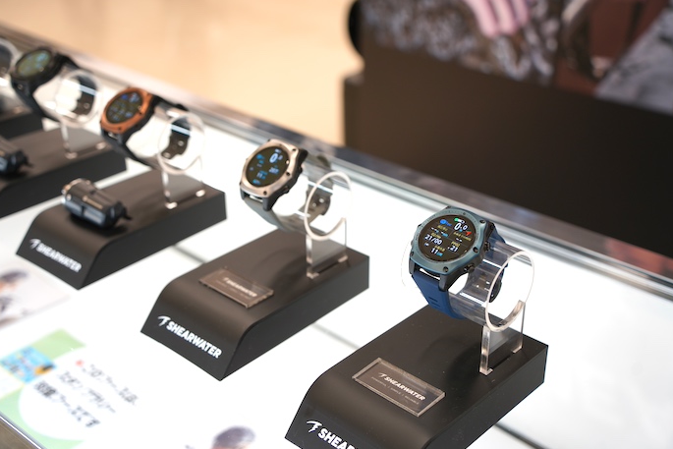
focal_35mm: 46
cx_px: 336
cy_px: 224
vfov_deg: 29.3
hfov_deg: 42.7
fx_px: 860
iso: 250
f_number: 4
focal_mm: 45
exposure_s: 1/60
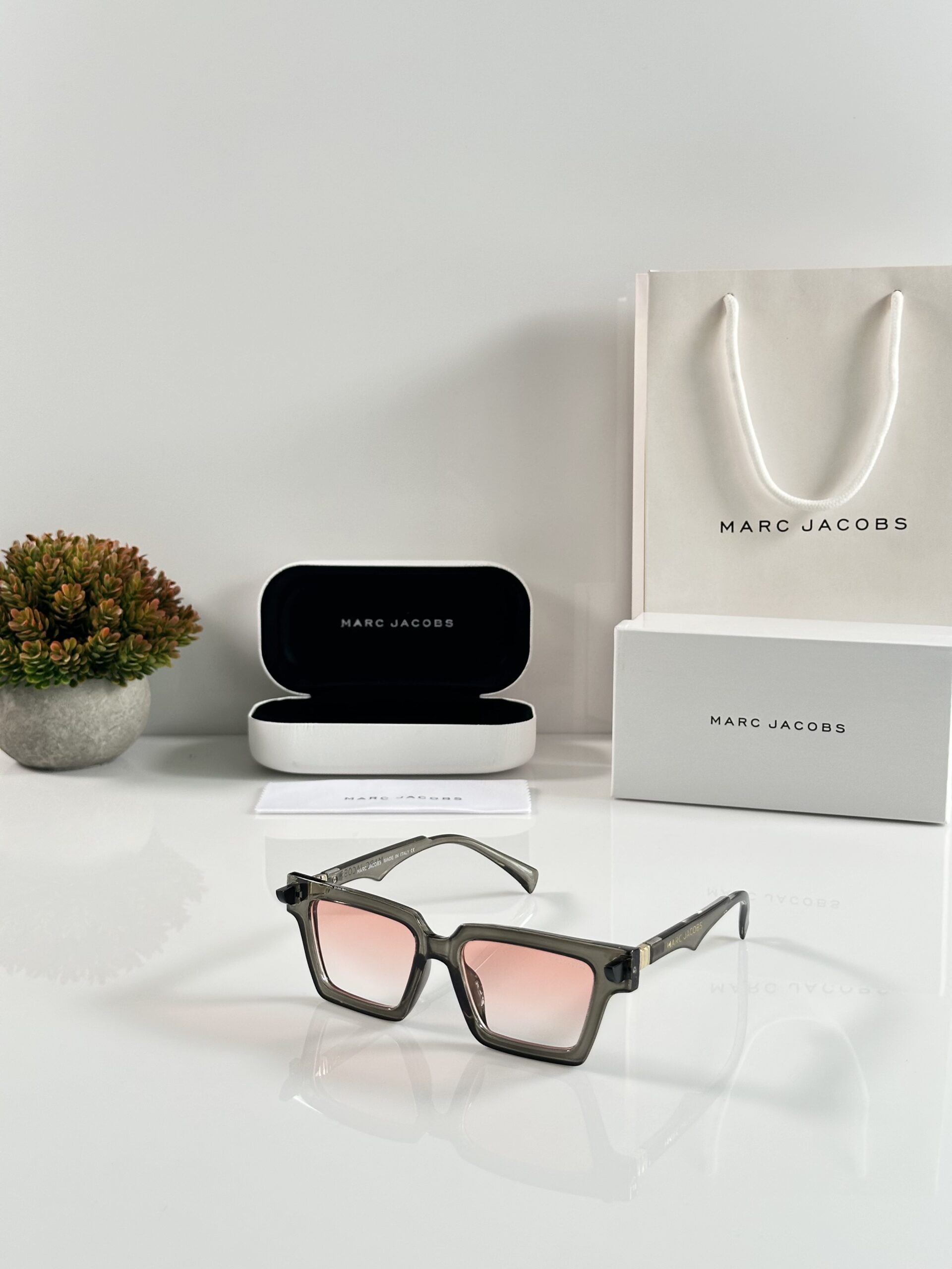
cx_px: 476
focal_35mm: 48
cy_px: 634
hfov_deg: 30.3
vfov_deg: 39.7
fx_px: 1760
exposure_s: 1/100
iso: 64
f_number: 1.78
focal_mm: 6.86
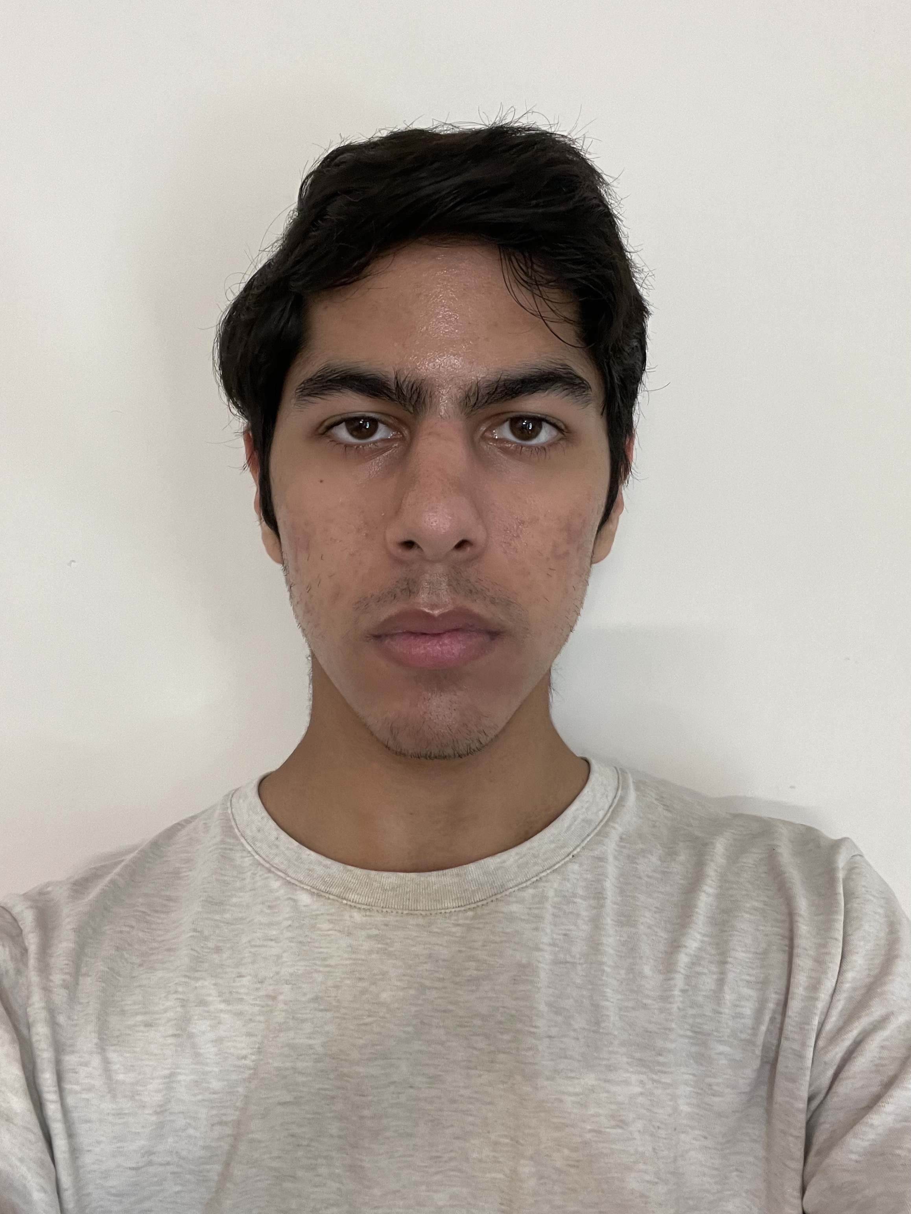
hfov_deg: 46.8
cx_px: 456
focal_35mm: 30
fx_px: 1053
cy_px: 607
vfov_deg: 60.0
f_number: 2.2
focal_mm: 2.71
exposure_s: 1/60
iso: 320
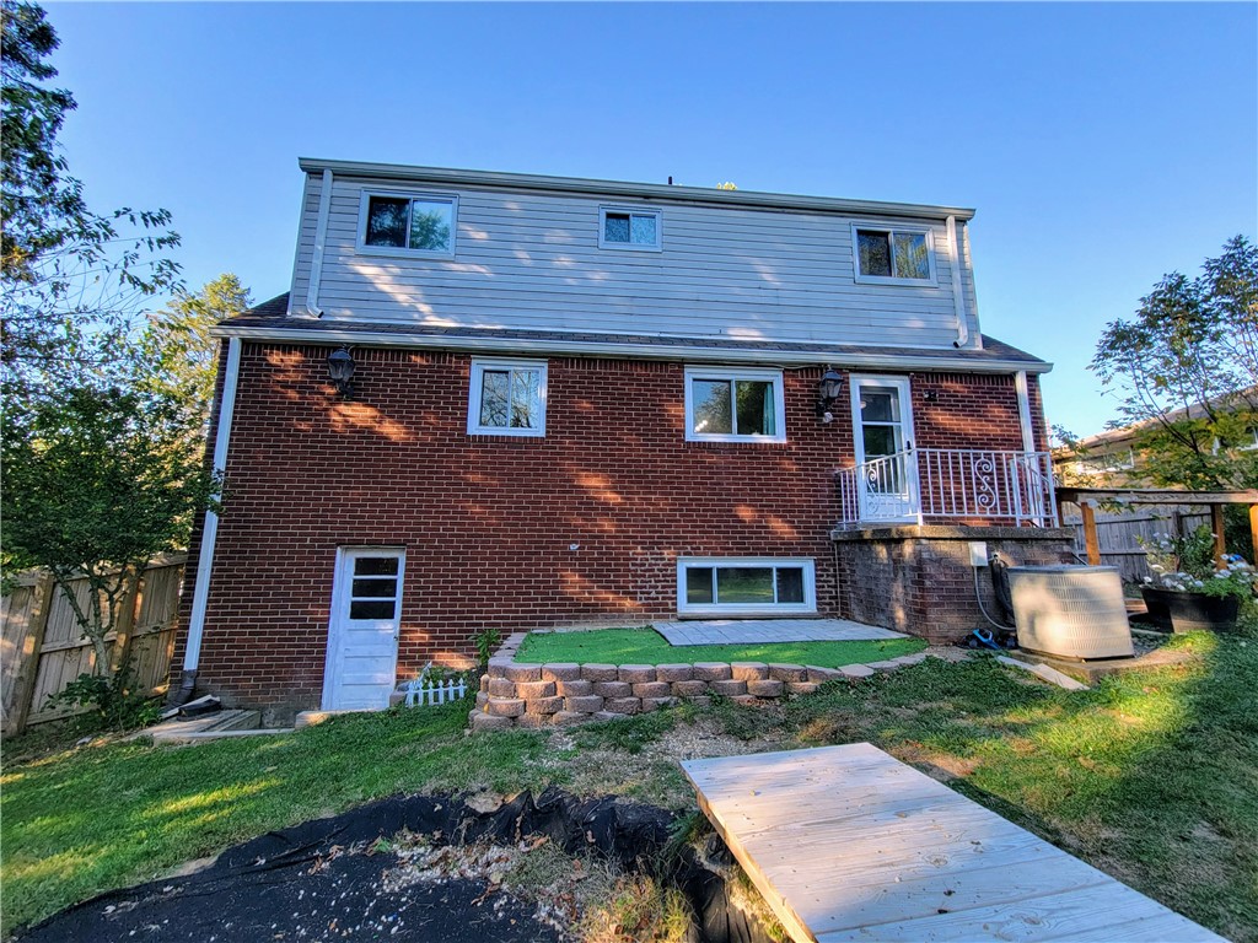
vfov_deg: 89.9
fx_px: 472
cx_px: 629
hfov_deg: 106.2
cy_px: 472
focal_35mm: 13
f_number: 2.2
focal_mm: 2.2
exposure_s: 1/222
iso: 50
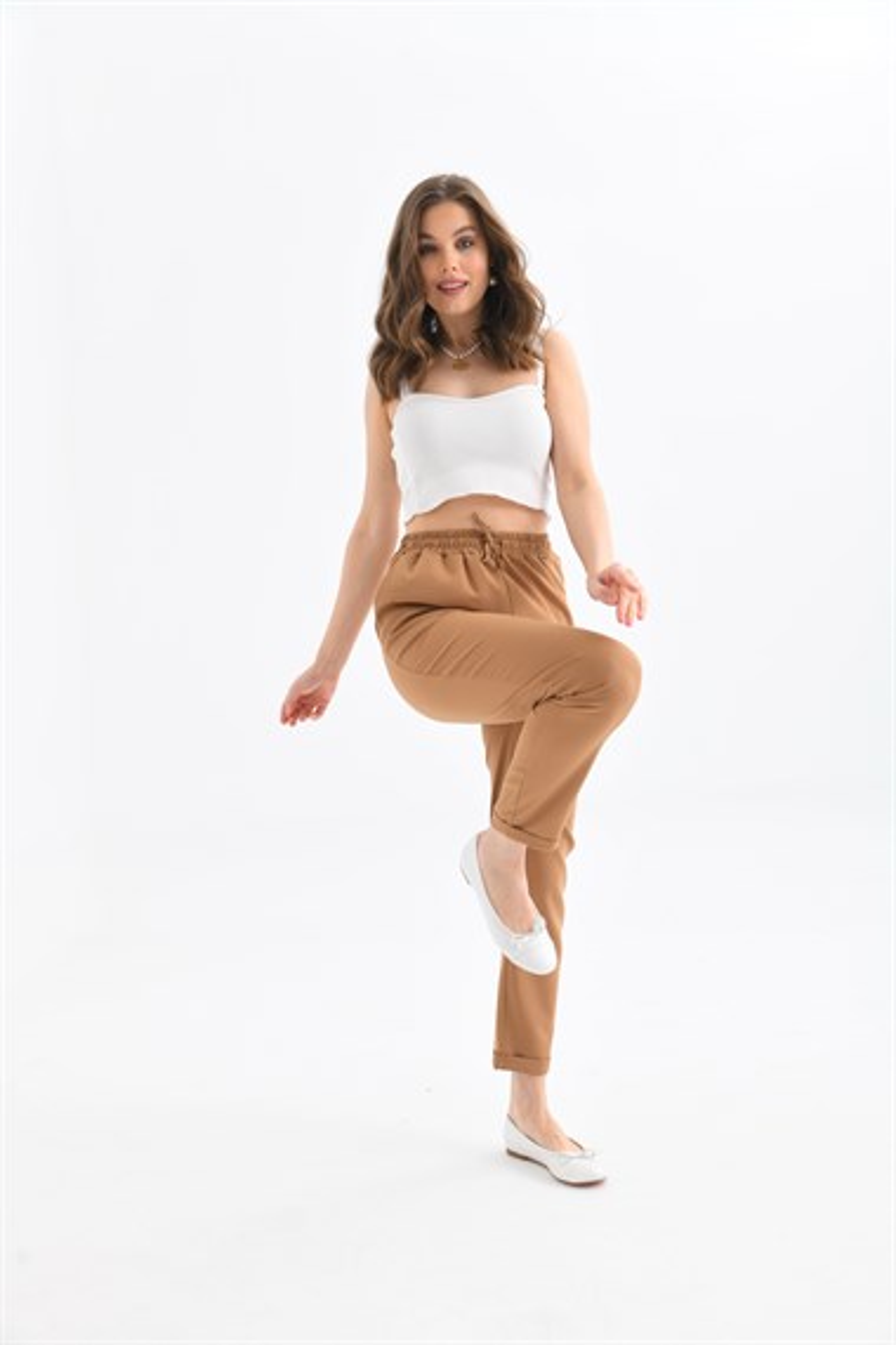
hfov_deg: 35.1
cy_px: 672
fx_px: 1419
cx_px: 448
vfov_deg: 50.7
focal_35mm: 38
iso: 160
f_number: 6.3
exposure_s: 1/125
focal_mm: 38
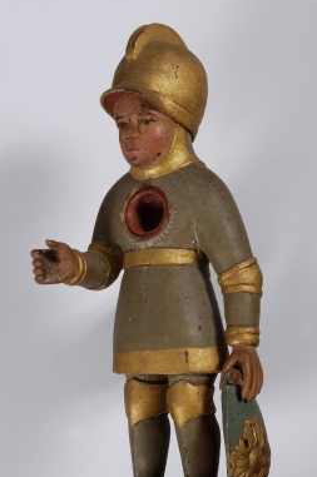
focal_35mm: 91
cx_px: 192
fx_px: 1201
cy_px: 293
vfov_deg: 22.4
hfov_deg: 15.0
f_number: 22
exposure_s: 1/50
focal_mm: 45
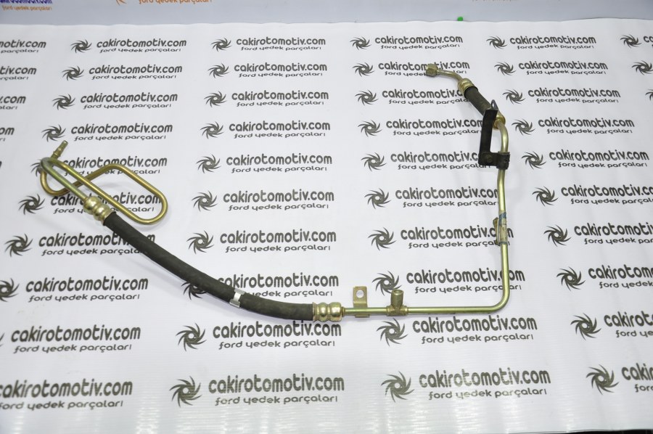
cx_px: 326
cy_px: 217
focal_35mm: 33
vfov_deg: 39.9
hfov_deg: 57.3
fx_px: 598
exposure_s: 1/40
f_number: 4.5
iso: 200
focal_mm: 22
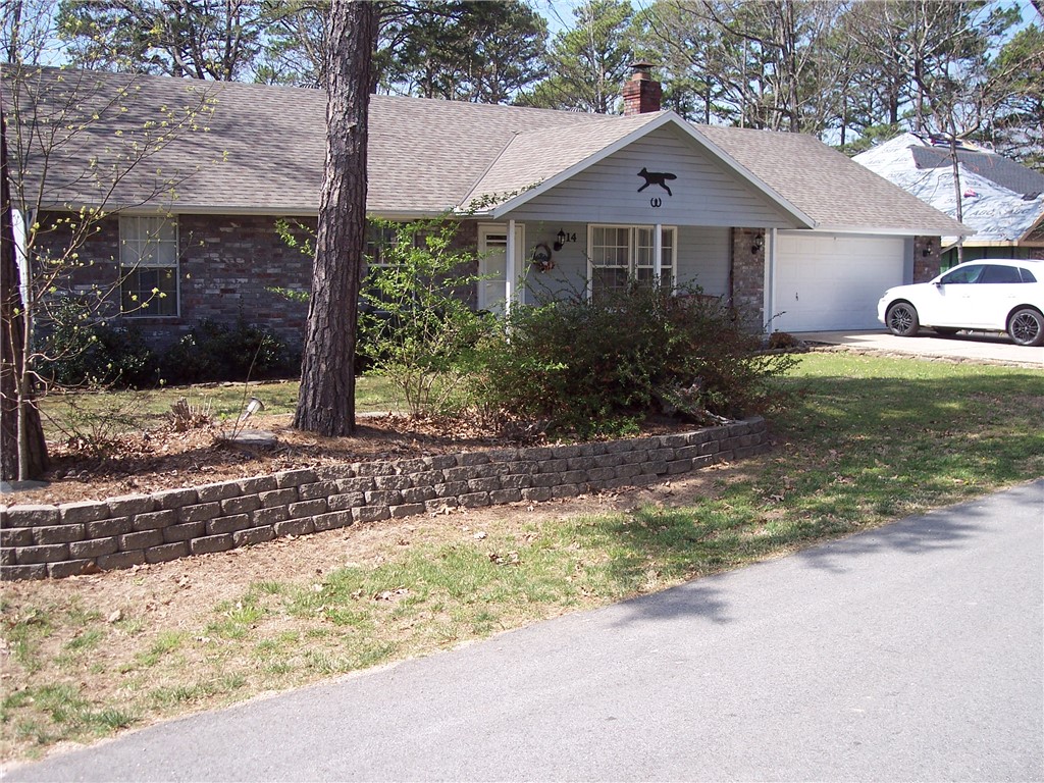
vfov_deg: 36.8
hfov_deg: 47.9
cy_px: 392
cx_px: 522
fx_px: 1176
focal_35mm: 39
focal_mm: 8
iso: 100
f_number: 3.4
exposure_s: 1/500
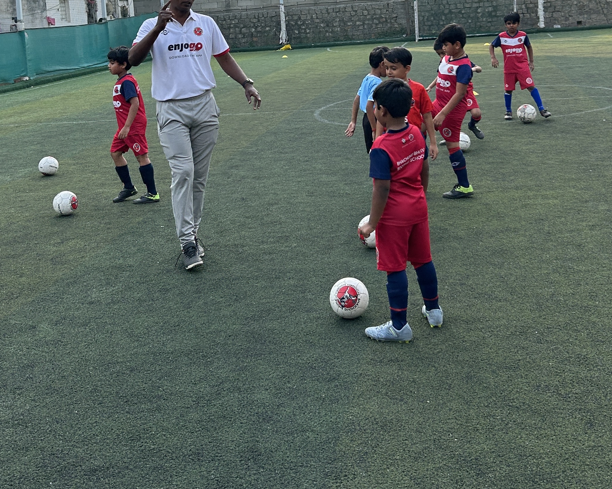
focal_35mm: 37
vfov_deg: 40.0
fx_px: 670
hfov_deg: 49.1
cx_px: 298
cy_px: 210
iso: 50
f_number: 1.5
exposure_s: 1/1698
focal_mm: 5.7
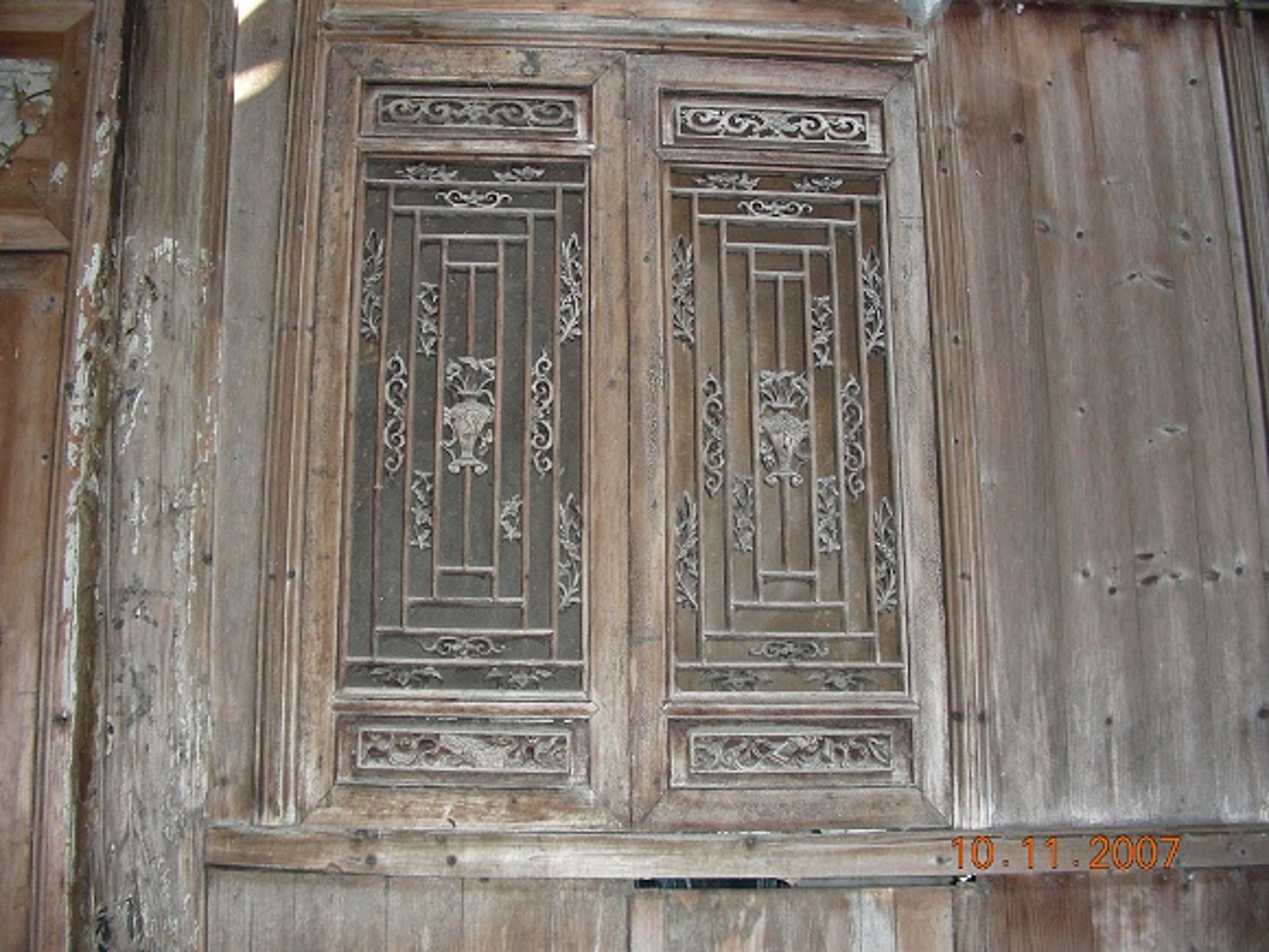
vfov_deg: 37.7
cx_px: 634
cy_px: 476
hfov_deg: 49.0
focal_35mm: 38
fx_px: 1393
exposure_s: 1/60.1
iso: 147
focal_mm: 6.3
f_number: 3.5
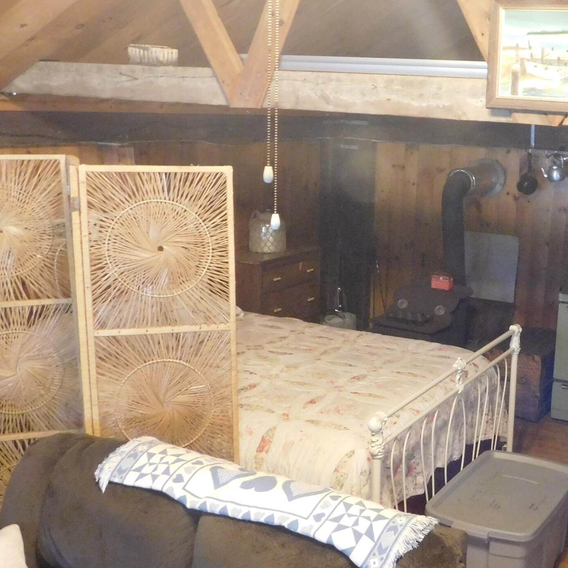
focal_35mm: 44
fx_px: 817
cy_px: 279
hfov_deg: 36.7
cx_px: 473
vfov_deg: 38.3
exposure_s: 1/8
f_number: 3
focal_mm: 4
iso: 500
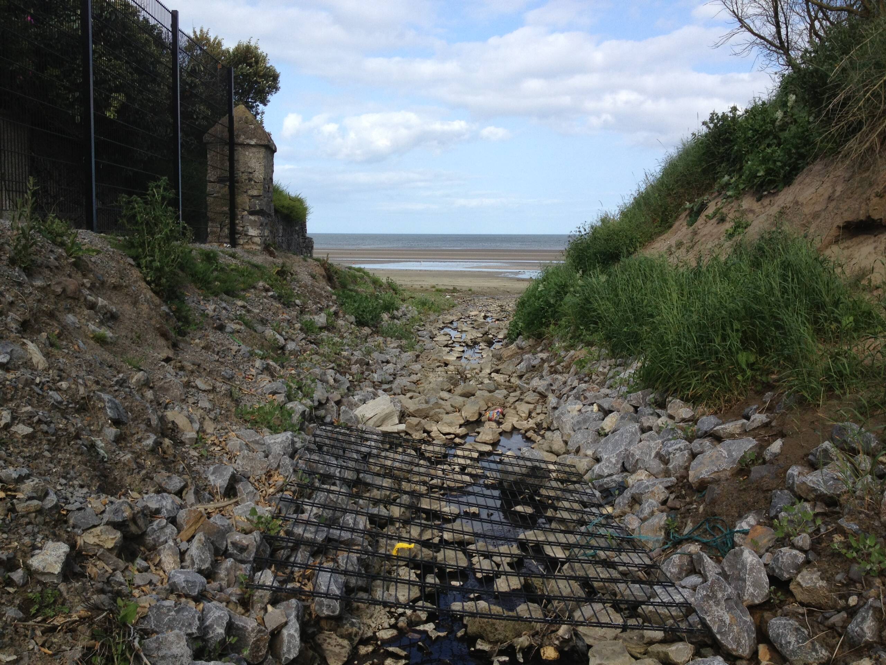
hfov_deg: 52.6
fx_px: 896
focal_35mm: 35
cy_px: 332
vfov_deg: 40.7
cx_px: 443
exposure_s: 1/1284
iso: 50
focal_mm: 4.28
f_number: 2.4
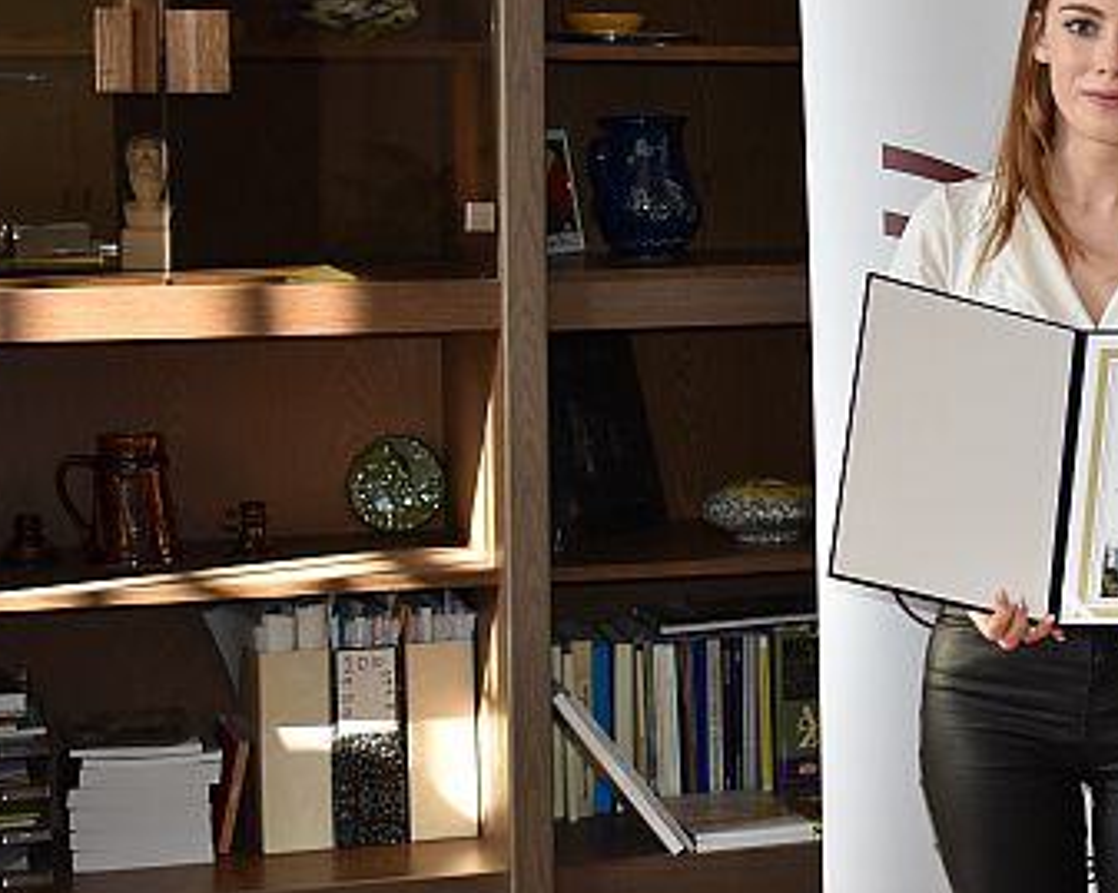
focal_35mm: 91
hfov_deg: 20.6
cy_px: 357
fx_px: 3008
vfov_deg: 16.9
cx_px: 1009
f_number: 5
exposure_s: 1/200
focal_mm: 34
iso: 800
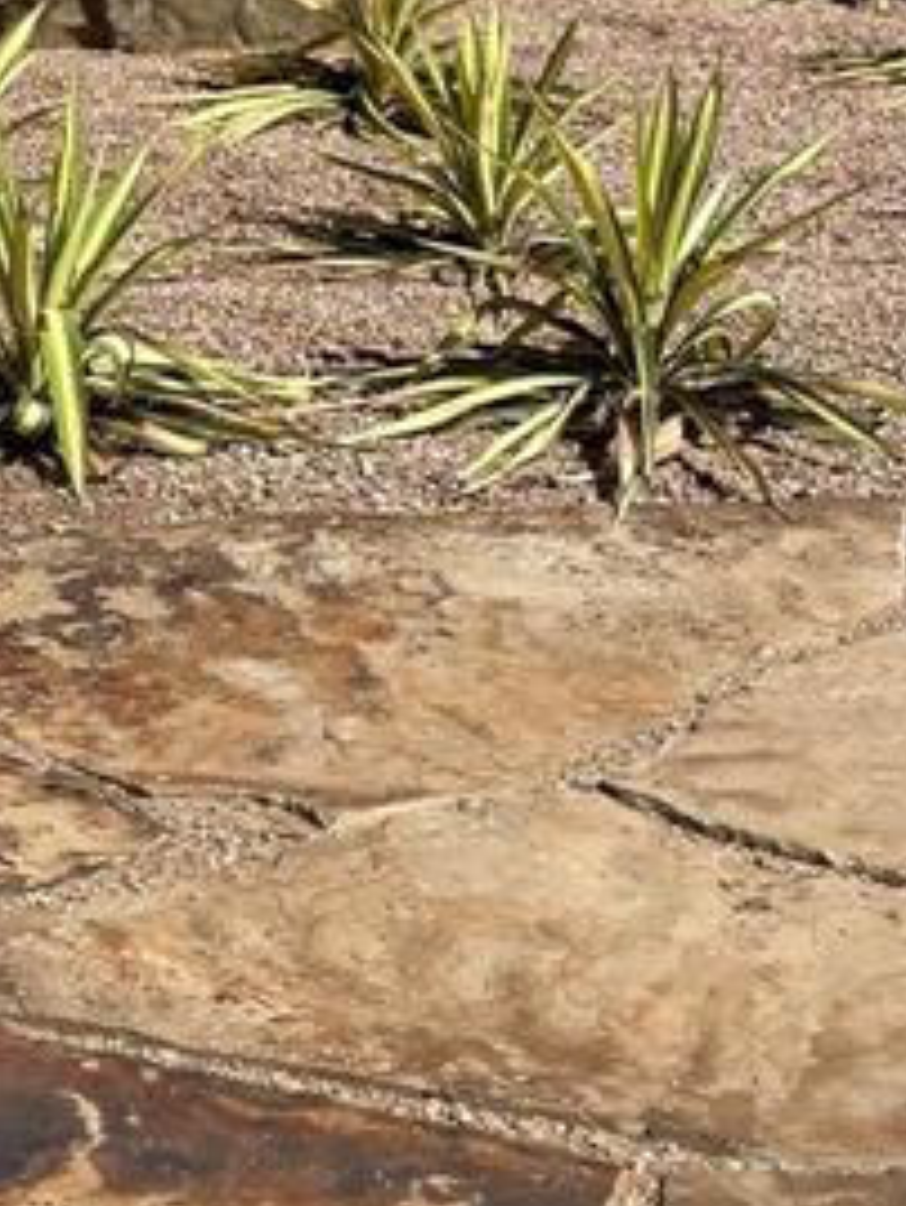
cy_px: -408
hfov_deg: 10.6
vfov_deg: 13.8
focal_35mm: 137
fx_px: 4777
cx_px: -224
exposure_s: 1/9804
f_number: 1.78
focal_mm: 6.86
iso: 80
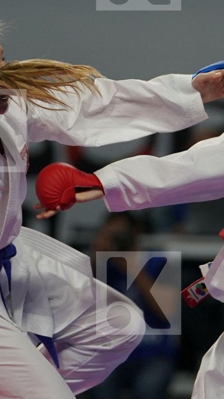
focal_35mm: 611
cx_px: 139
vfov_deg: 3.5
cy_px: 131
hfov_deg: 2.0
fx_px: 6452
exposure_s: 1/1000
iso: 1000
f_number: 2.8
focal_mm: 189
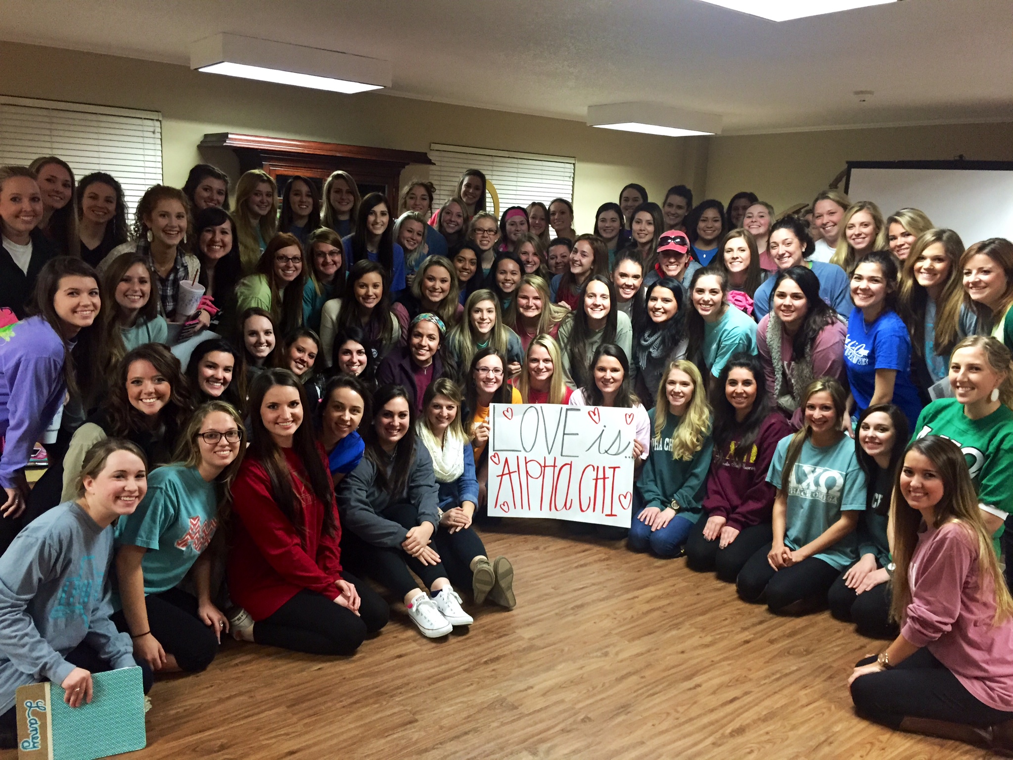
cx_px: 506
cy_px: 380
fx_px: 849
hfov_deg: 61.7
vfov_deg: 48.2
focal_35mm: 29
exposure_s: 1/24
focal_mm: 4.15
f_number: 2.2
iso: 250
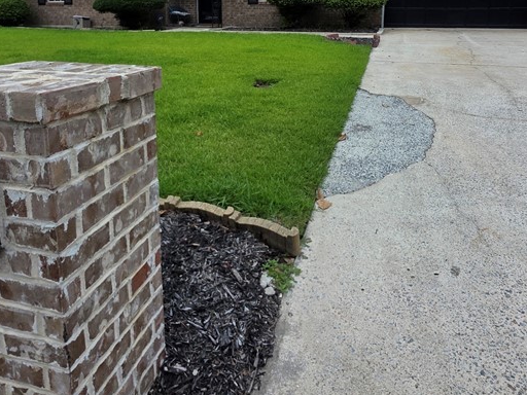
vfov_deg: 50.7
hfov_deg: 67.3
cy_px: 96
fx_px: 396
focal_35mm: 26
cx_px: 252
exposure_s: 1/2043
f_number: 1.9
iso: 40
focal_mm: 2.2
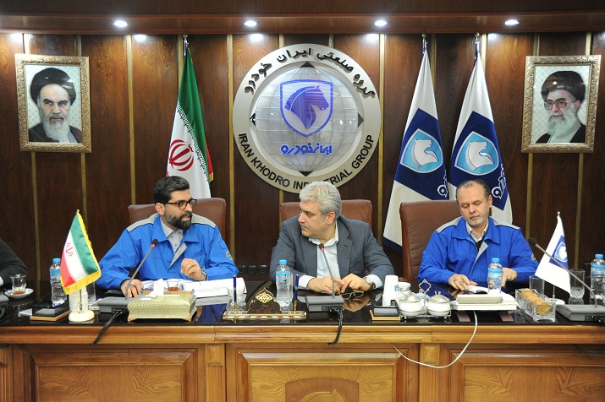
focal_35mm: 34
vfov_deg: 38.8
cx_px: 302
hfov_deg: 55.8
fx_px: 571
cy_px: 201
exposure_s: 1/250
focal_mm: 34
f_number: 3.8
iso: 5000
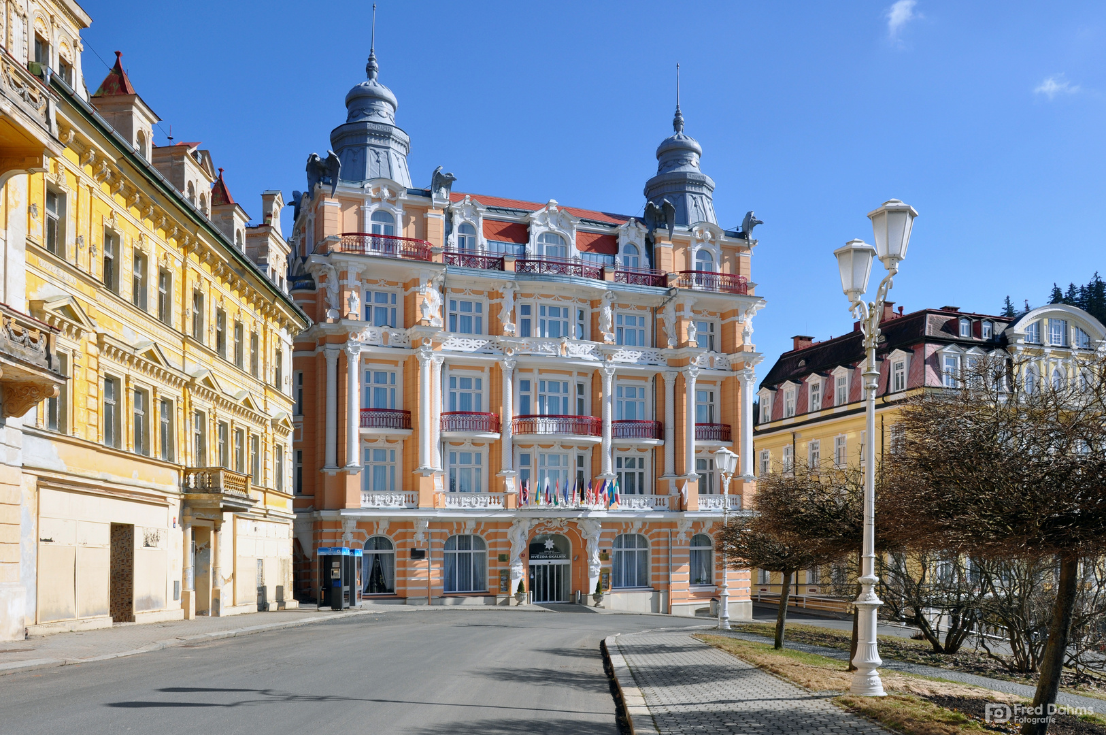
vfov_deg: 39.9
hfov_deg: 57.3
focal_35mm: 33
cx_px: 553
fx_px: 1013
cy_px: 368
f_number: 14
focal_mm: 22
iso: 200
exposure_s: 1/160
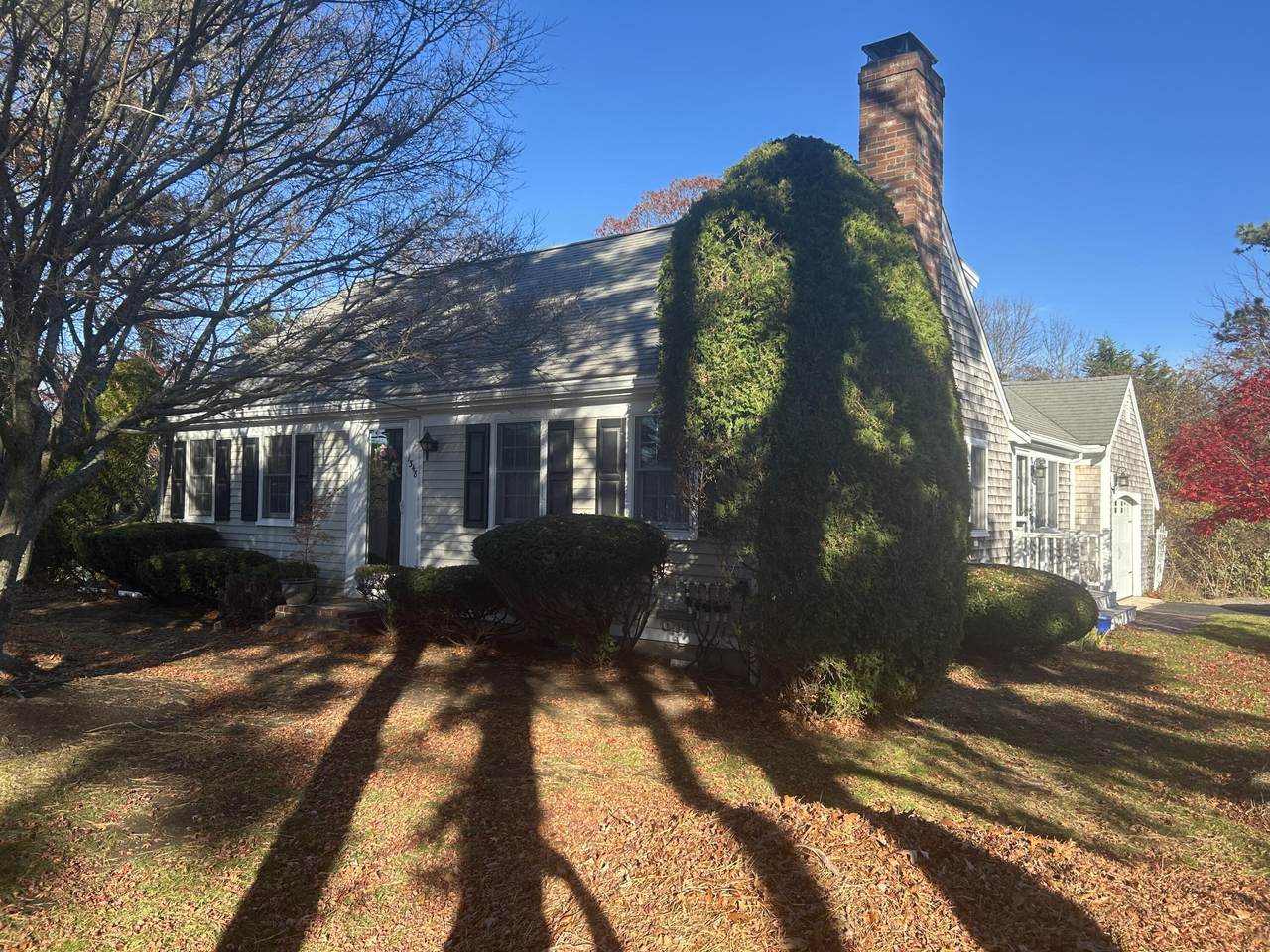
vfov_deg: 53.1
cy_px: 476
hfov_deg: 67.3
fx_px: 954
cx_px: 635
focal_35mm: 26
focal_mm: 5.7
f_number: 1.5
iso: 50
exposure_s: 1/1326
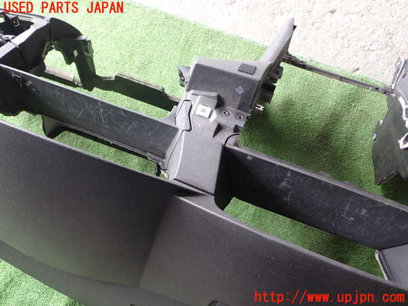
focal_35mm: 30
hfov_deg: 60.0
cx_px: 204
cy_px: 153
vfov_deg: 46.8
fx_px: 354
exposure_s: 1/50
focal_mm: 5.4
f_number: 2.3
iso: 200
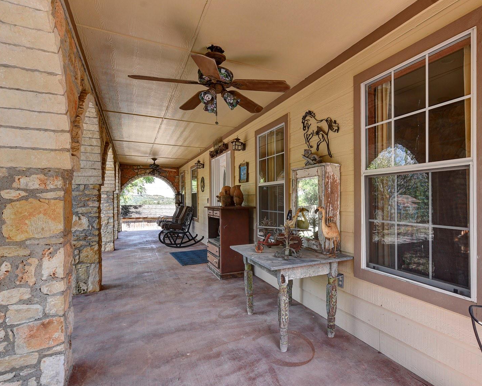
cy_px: 200
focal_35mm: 20
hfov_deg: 79.2
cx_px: 294
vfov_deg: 68.1
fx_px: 285
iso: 320
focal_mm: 17
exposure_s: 1/200
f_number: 7.1
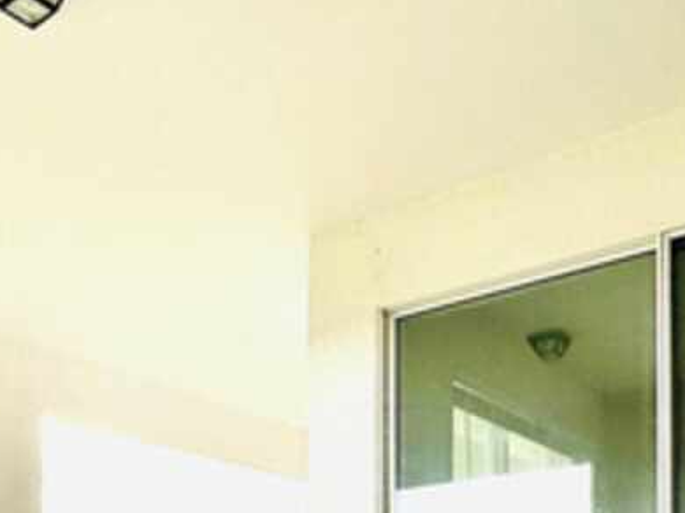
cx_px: 281
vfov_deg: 27.2
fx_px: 910
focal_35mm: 46
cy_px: 641
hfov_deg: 41.1
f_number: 2.2
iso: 40
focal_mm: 2.22
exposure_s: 1/341
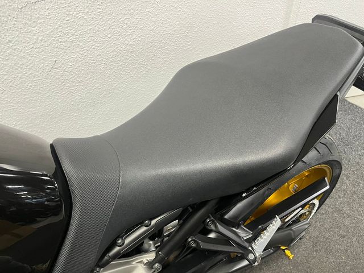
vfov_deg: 53.1
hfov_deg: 67.3
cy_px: 136
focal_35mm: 26
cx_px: 182
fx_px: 273
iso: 200
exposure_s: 1/50
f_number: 1.6
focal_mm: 5.1
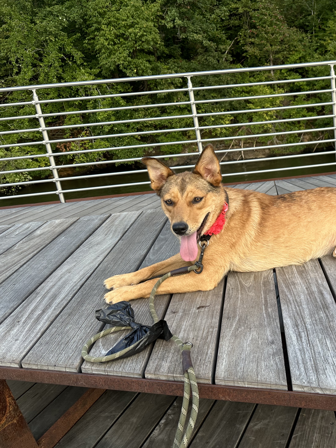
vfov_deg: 55.4
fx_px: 427
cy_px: 222
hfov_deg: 39.9
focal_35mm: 33
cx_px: 301
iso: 80
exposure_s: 1/654
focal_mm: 6.86
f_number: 1.78
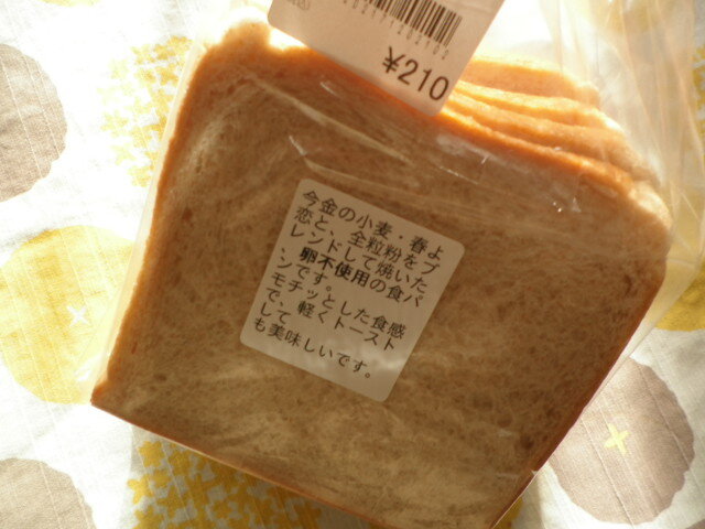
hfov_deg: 65.3
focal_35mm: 27
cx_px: 352
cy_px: 264
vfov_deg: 51.4
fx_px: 550
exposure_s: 1/80
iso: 64
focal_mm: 4.9
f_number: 3.2
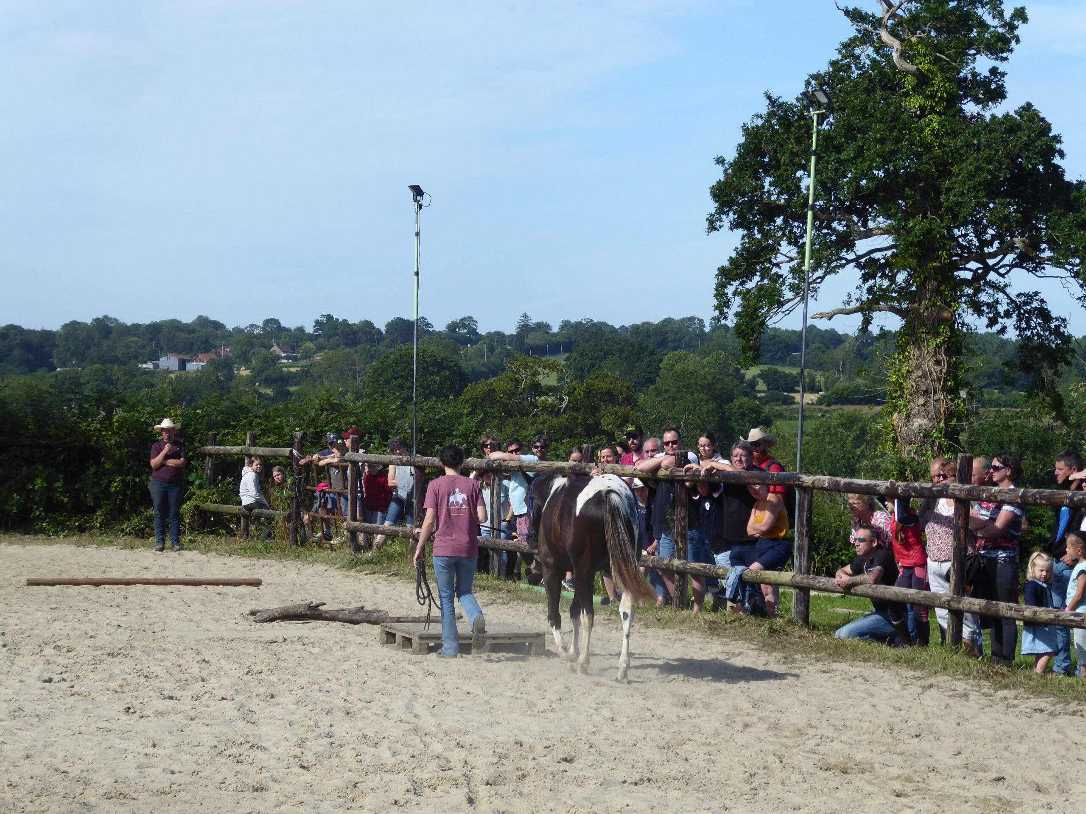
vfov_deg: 11.7
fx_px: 3984
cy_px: 407
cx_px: 543
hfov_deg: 15.5
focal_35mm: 127
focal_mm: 20.6
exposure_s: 1/400
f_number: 5.1
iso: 80
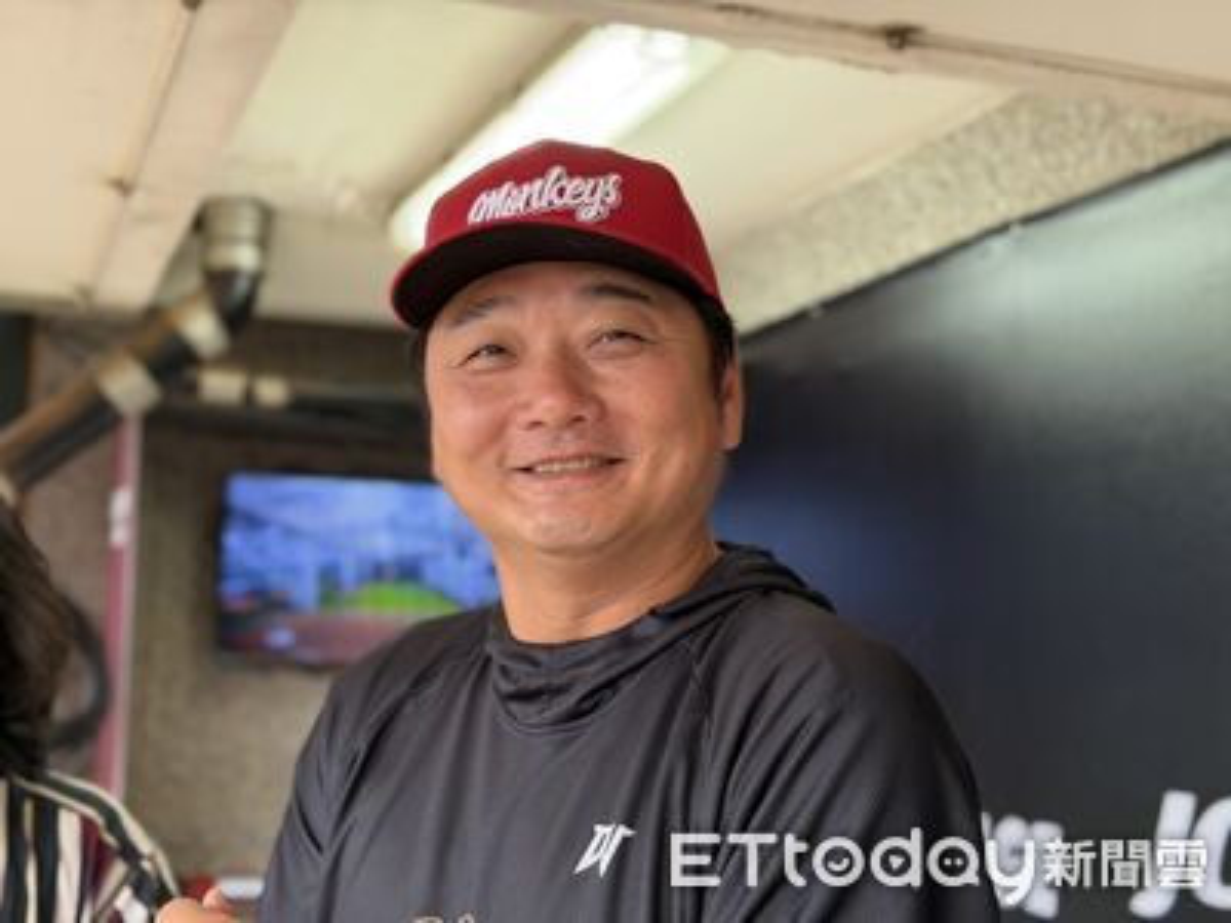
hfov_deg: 39.7
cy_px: 462
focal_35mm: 48
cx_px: 616
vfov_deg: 30.3
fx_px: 1707
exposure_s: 1/95
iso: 100
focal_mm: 6.76
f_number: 1.78
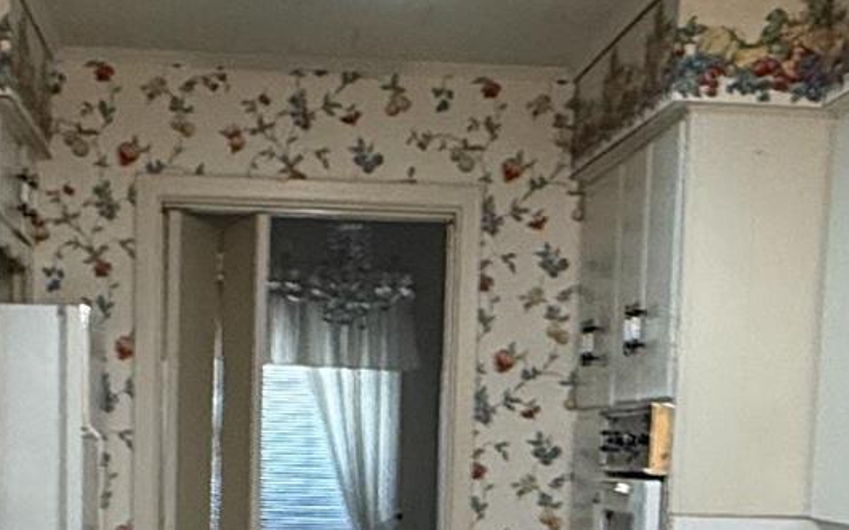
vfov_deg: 14.5
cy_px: 716
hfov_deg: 24.1
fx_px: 1989
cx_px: 378
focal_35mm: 86
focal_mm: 2.22
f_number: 2.2
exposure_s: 1/30
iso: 200
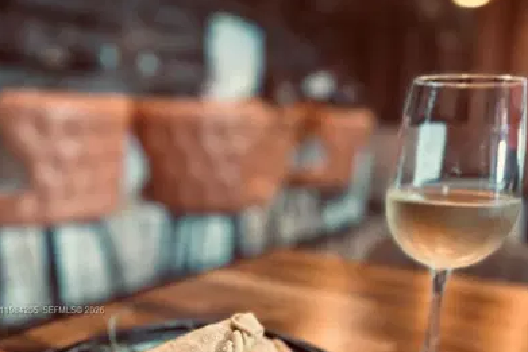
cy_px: 311
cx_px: 262
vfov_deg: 36.7
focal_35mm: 34
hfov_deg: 55.8
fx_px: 499
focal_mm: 6.86
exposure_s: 1/60
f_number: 1.78
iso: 800
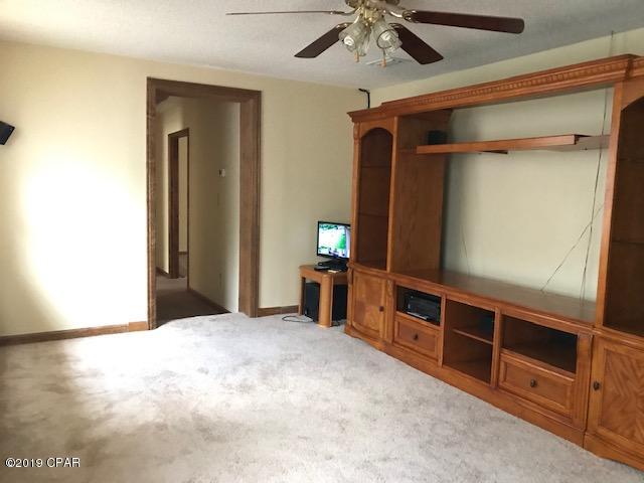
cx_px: 322
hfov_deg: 63.4
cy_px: 242
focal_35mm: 28
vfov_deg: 49.7
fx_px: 521
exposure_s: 1/5
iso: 100
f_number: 1.8
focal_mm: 3.99
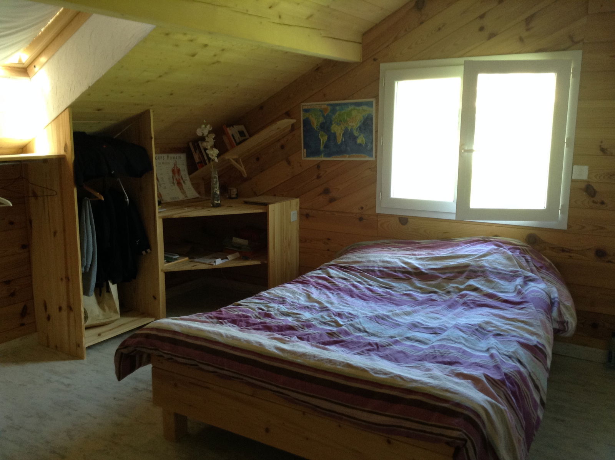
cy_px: 230
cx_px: 308
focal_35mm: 33
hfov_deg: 55.4
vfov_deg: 42.8
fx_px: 585
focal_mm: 3.3
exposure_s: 1/24
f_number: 2.4
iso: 64
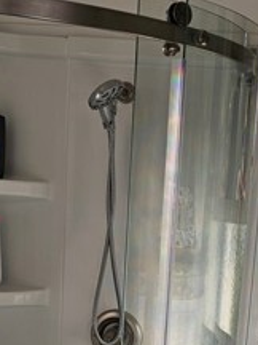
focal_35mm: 68
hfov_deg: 21.3
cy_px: 313
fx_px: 676
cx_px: 217
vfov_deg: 27.5
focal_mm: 6.3
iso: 10
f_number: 1.7
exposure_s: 1/204
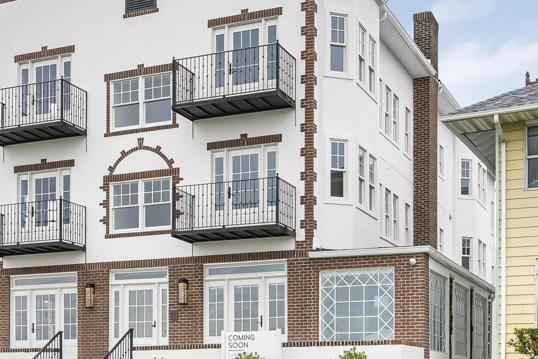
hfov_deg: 32.0
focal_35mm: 62
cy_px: 198
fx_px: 927
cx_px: 168
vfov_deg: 21.9
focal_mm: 35
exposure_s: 1/100
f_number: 16
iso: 640
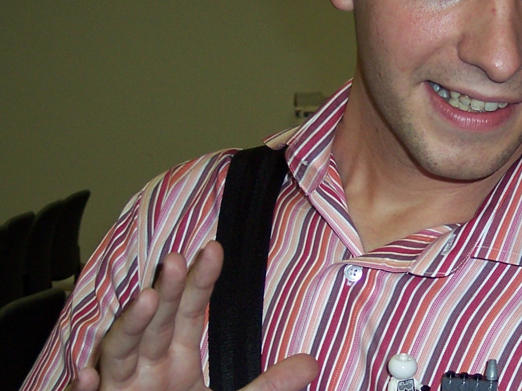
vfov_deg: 15.2
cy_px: 246
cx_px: 397
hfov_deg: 20.1
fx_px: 1463
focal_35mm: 97
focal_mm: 8
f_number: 2.8
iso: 100
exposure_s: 1/60
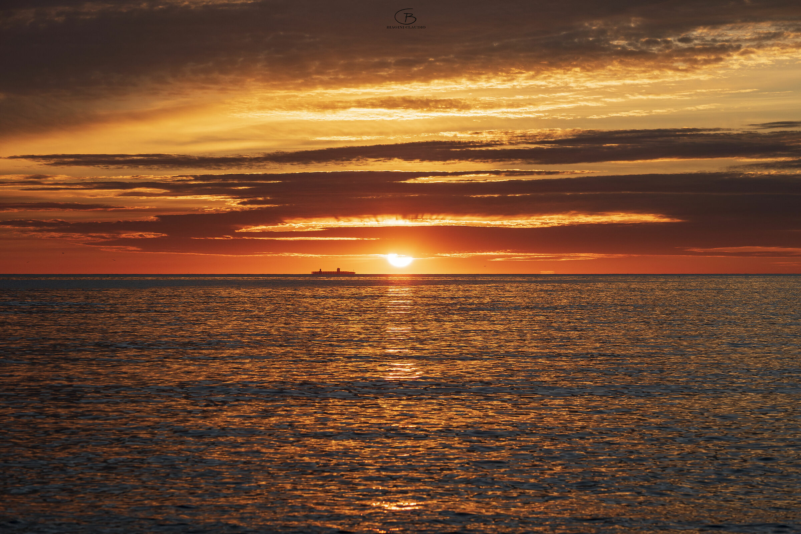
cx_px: 400
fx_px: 2447
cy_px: 267
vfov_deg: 12.5
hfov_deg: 18.6
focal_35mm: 110
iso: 100
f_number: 9
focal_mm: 110
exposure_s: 1/500
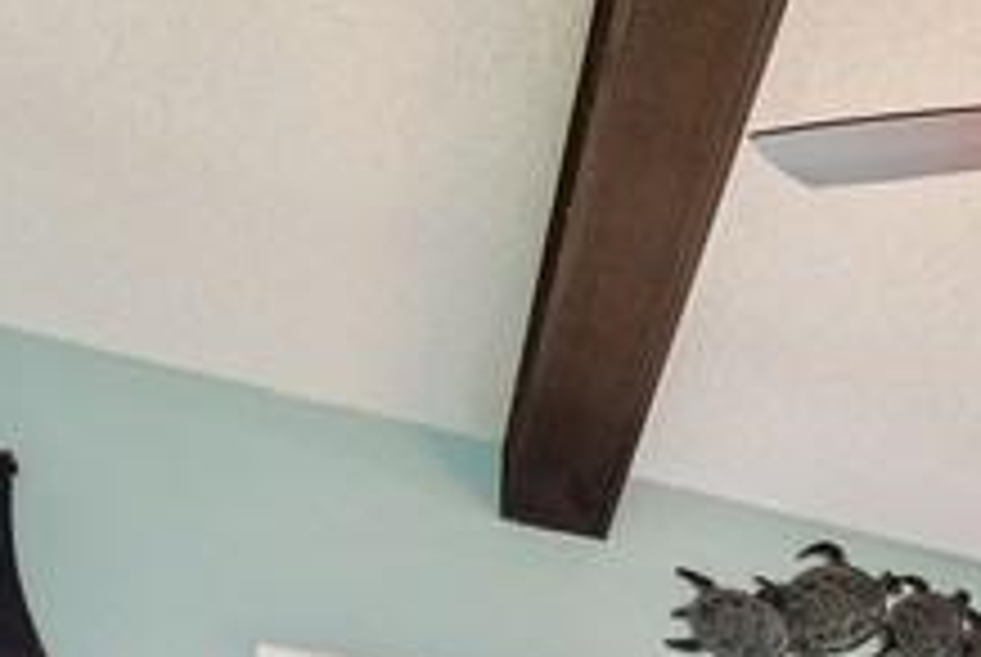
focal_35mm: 55
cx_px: 1426
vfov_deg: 19.6
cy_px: 1120
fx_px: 1501
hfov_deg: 27.0
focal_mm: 15
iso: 200
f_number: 8
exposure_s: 1/5
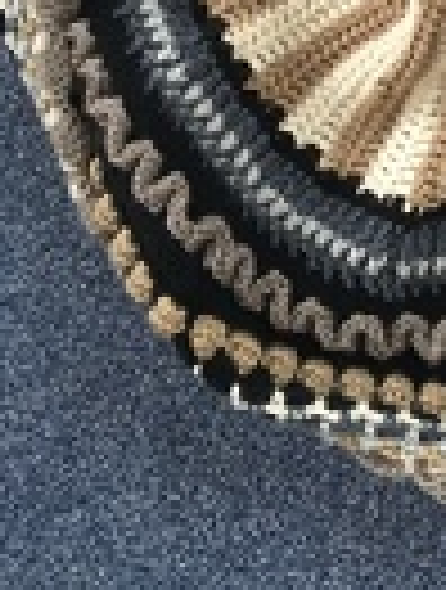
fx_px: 1761
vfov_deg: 17.0
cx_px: 689
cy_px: -329
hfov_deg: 13.5
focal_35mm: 103
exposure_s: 1/33
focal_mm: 4.15
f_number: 2.2
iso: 64
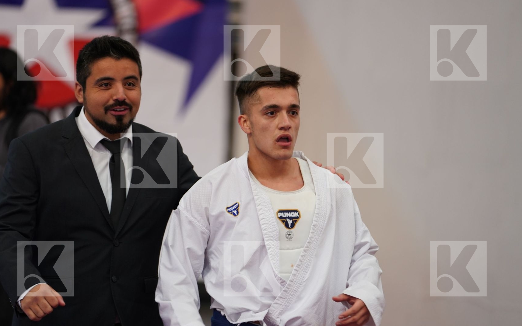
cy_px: 161
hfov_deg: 10.5
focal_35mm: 199
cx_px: 252
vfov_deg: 6.6
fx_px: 2831
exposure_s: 1/250
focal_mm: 186
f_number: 2.8
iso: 1000
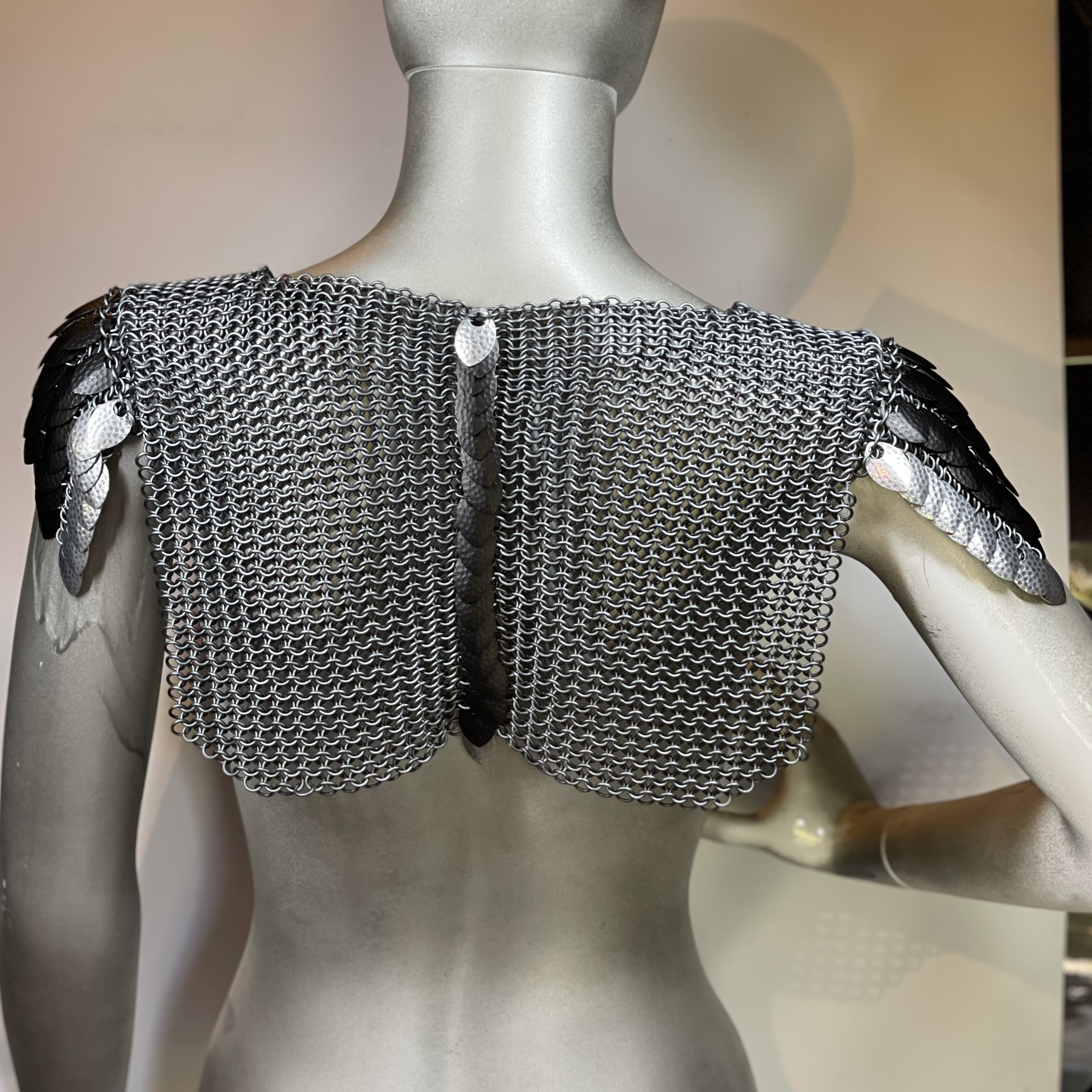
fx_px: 2712
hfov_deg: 22.8
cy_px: 533
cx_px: 543
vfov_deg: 22.8
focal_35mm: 76
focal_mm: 7.5
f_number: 2.2
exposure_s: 1/40
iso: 125
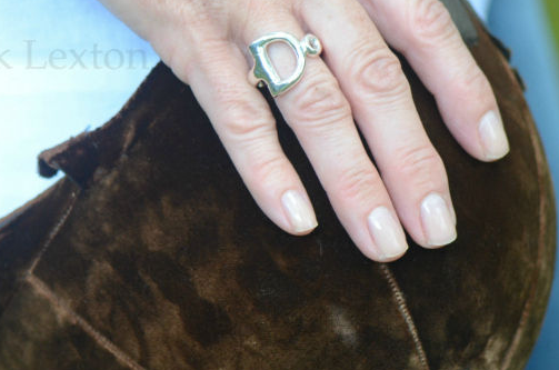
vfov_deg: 4.9
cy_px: 254
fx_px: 4368
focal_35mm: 282
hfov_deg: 7.3
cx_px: 211
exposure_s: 1/250
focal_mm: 105
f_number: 4
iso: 1000
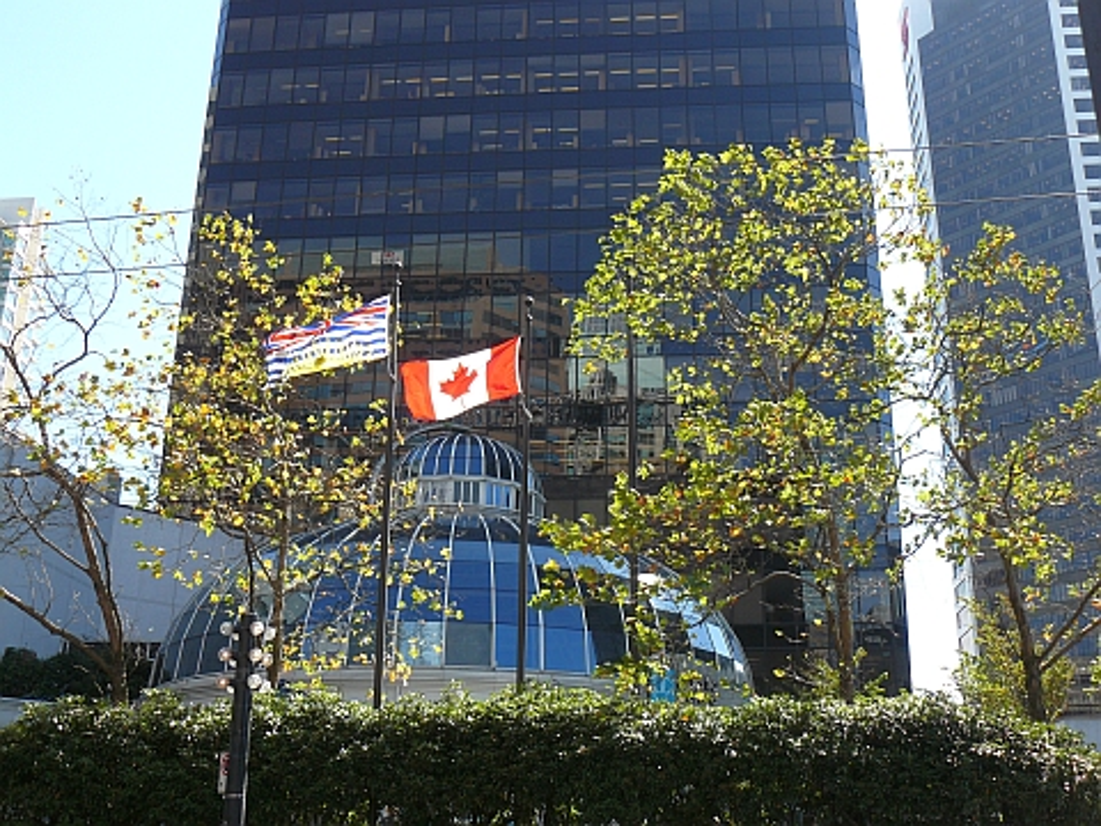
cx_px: 550
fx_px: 1304
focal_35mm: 41
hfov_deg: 45.8
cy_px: 413
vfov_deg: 35.1
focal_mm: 6.8
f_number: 4
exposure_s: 1/250
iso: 100
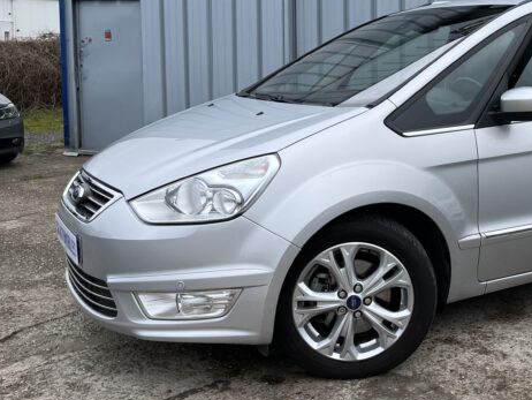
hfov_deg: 39.8
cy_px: 134
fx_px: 692
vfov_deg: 32.0
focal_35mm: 45
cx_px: 451
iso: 50
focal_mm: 5.1
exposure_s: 1/1086
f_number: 1.6
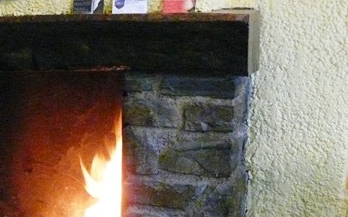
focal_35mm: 85
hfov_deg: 23.6
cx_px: 19
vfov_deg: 14.6
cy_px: 291
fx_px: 806
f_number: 2.8
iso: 800
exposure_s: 1/15
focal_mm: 7.4
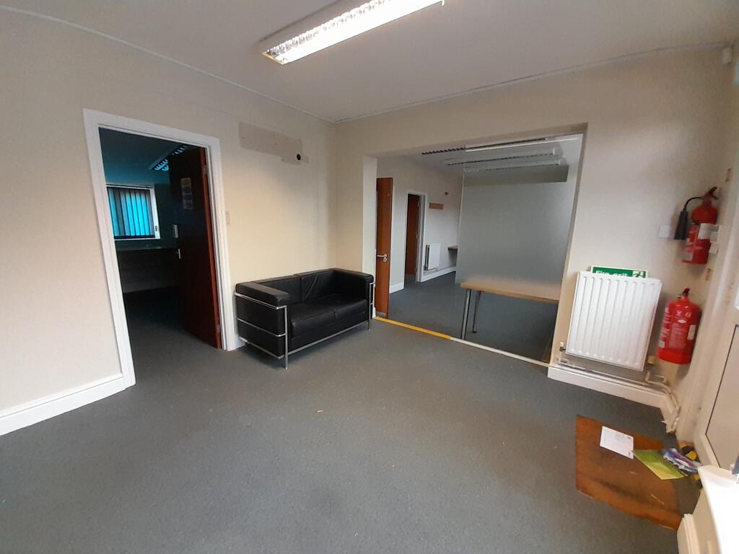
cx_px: 370
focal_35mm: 13
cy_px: 277
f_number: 2.2
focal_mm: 1.13
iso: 200
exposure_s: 1/50
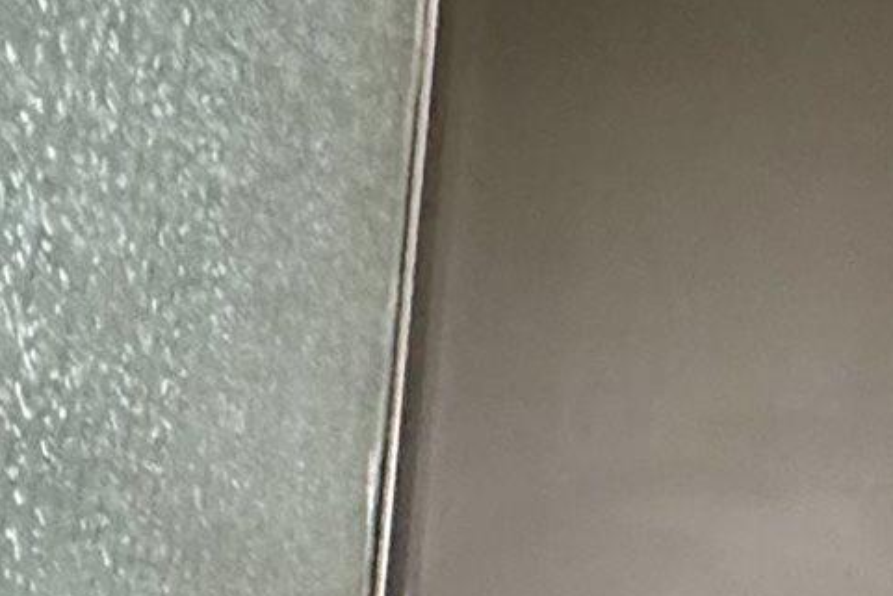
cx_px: 1125
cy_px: 1749
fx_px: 2307
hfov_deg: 20.2
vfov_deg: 10.6
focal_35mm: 93
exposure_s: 1/120
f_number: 2.2
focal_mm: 2.22
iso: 320
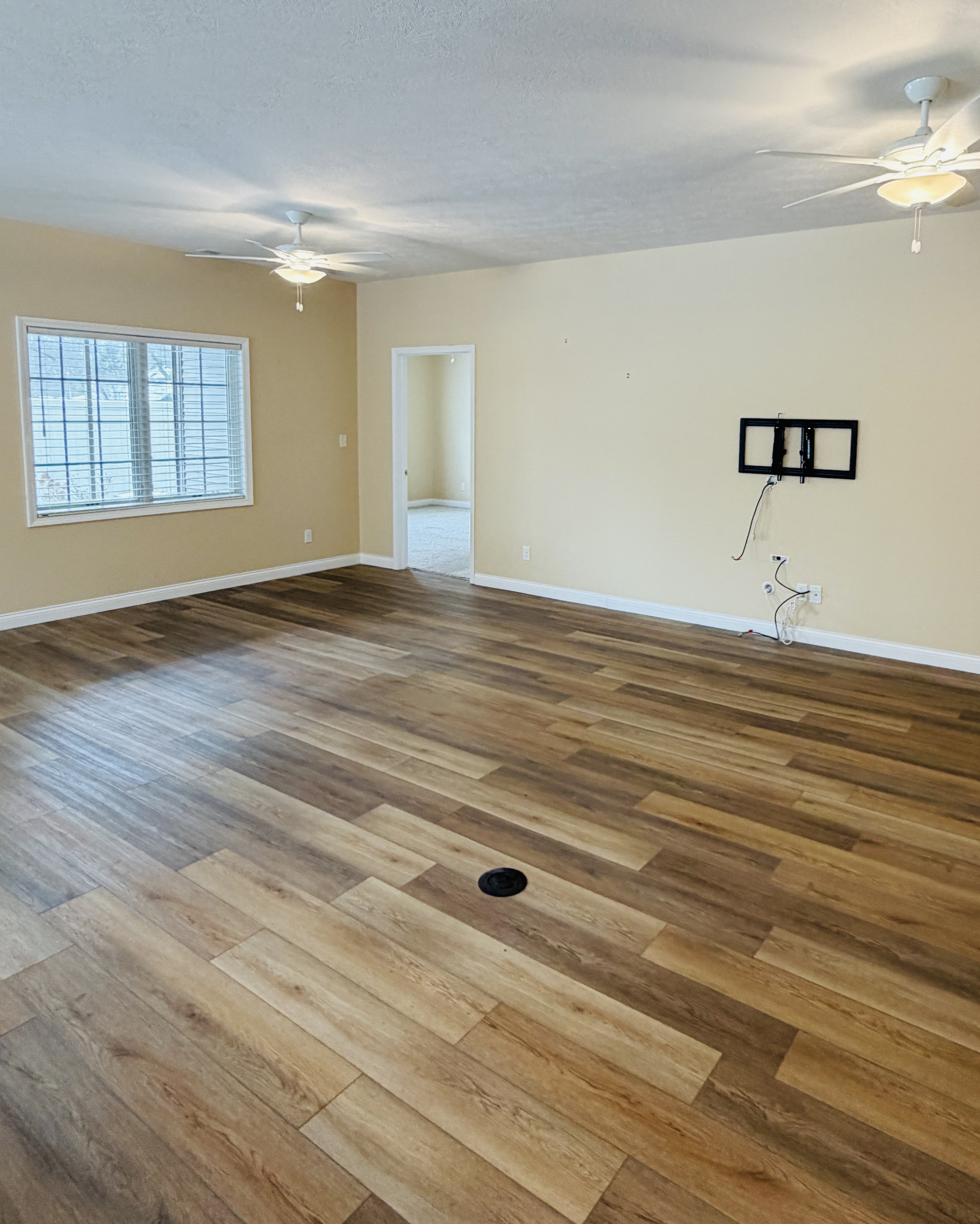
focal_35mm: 22
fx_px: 798
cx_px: 582
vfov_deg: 74.4
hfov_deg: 62.6
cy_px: 501
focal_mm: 2.22
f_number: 2.2
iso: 200
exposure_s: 1/60
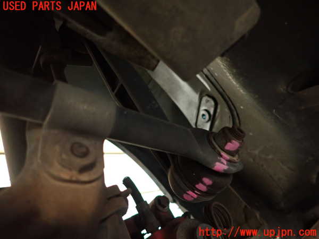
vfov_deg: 54.9
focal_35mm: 25
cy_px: 120
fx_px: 230
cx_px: 160
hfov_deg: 69.4
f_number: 2
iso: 500
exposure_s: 1/30
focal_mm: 4.5
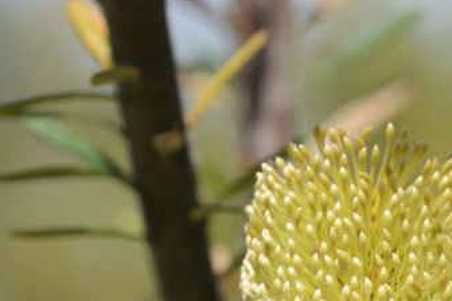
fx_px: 8977
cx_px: 316
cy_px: 349
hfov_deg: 2.9
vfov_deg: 1.9
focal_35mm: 715
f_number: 9
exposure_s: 1/400
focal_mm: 300
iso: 200
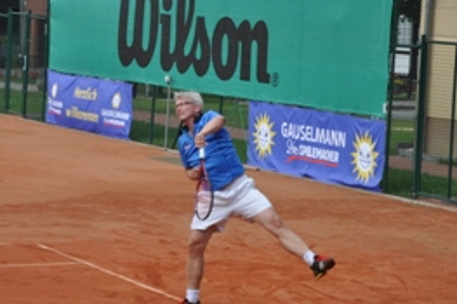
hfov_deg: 13.9
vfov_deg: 9.2
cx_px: 215
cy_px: 85
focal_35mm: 148
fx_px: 1878
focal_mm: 58
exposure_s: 1/1000
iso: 640
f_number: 5
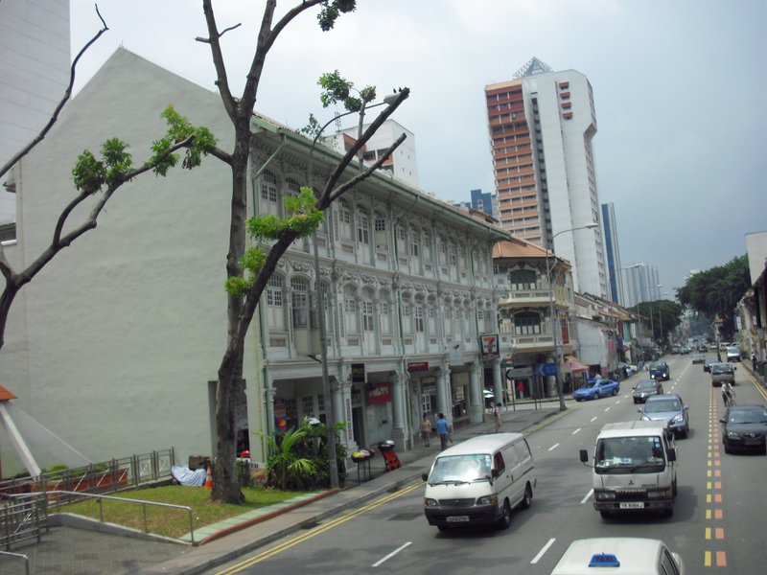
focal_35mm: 38
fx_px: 842
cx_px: 384
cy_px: 288
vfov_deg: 37.7
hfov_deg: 49.0
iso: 100
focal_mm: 6.2
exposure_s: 1/250
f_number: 8
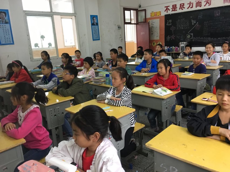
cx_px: 115
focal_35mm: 29
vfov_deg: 48.2
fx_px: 193
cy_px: 86
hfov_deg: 61.7
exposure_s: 1/15
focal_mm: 4.15
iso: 50
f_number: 2.2
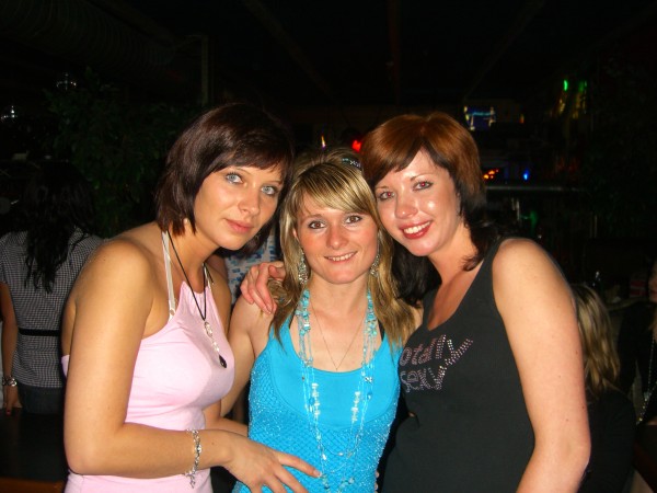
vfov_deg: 37.7
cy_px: 246
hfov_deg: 49.0
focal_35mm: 38
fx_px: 721
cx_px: 328
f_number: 2.8
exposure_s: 1/60
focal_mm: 7.9
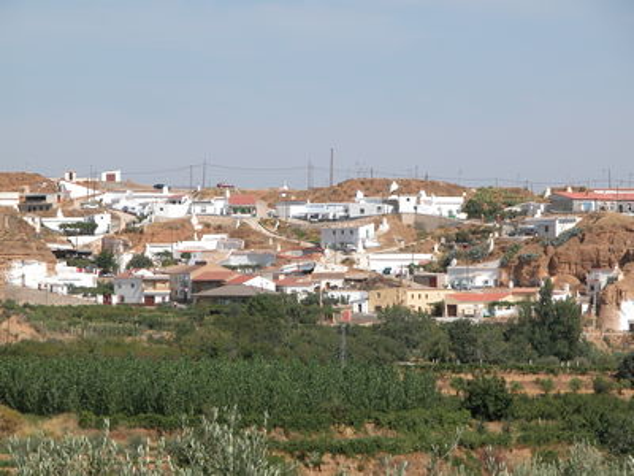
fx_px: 3498
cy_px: 238
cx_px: 317
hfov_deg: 10.4
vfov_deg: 7.8
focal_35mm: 191
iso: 100
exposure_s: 1/473
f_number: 6.4
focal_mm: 48.5
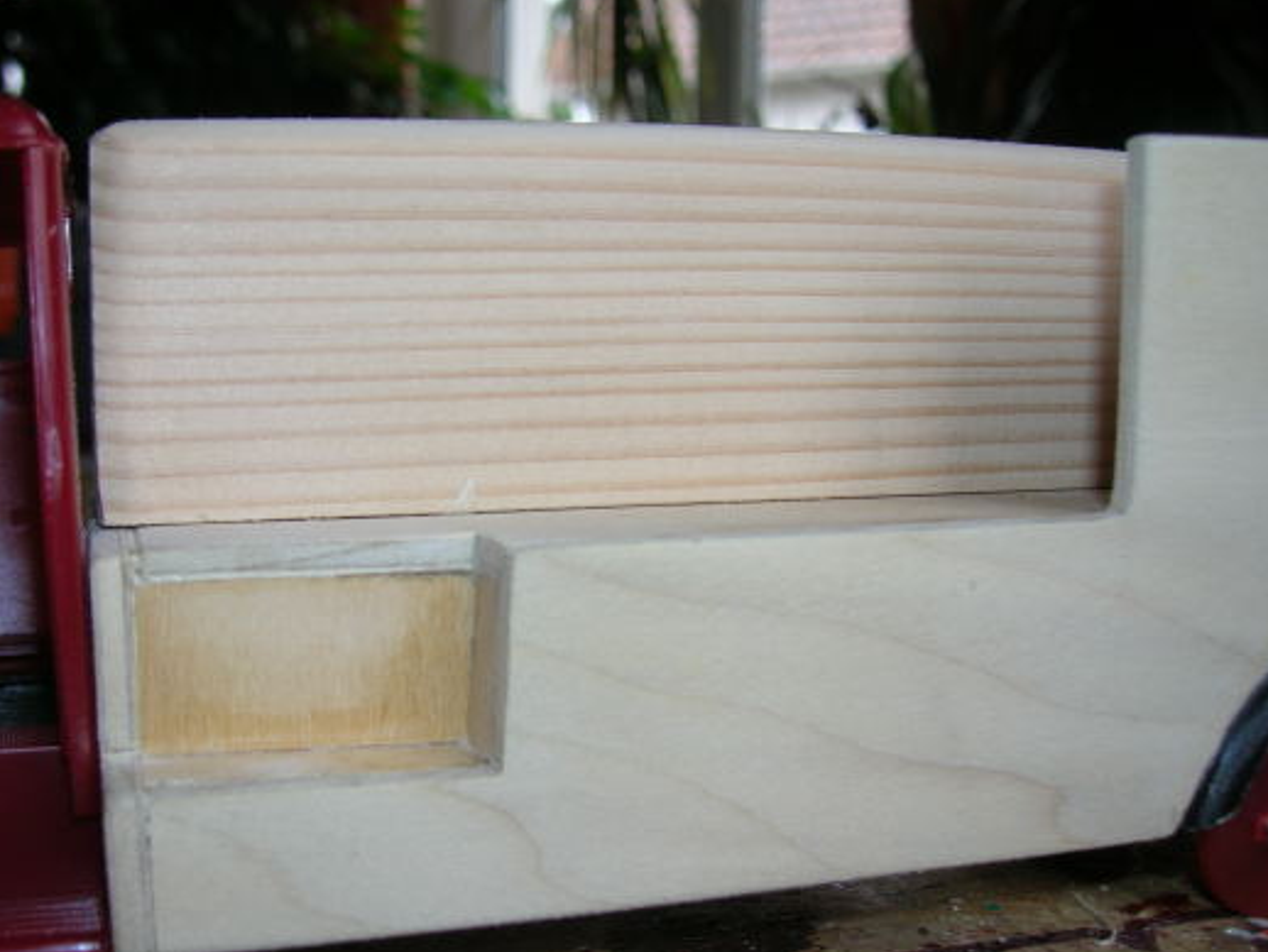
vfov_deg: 34.3
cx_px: 546
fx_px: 1539
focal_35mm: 42
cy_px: 558
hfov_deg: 44.7
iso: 50
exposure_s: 1/30
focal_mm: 5.7
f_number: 2.9
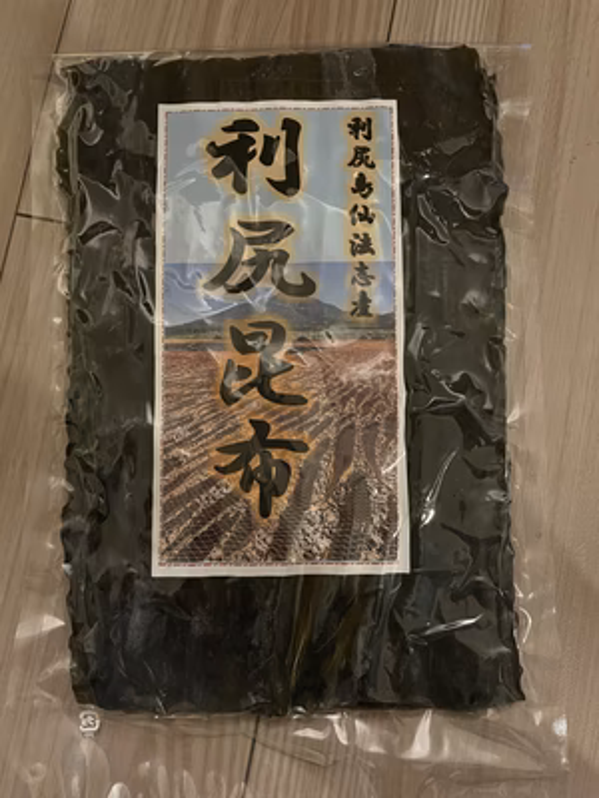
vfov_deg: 67.3
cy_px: 399
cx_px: 300
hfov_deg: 53.1
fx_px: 600
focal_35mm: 26
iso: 800
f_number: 1.6
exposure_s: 1/25
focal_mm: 4.2
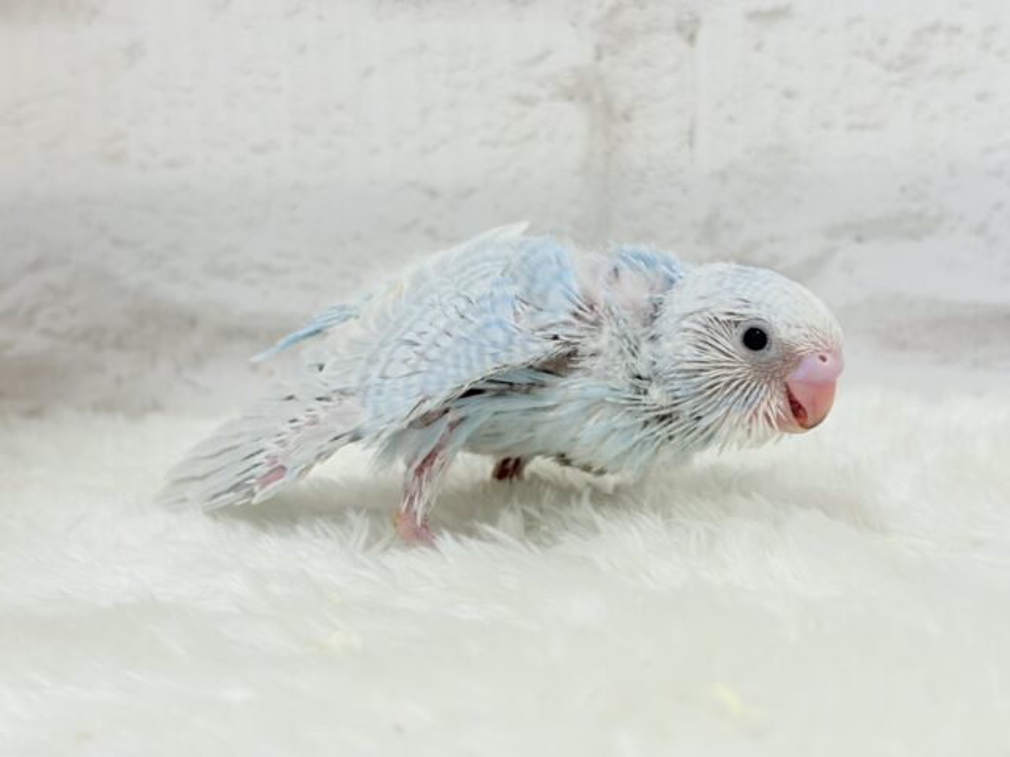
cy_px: 378
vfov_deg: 28.0
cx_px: 505
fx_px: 1517
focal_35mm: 52
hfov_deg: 36.8
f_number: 1.6
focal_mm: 5.96
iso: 80
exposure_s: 1/100
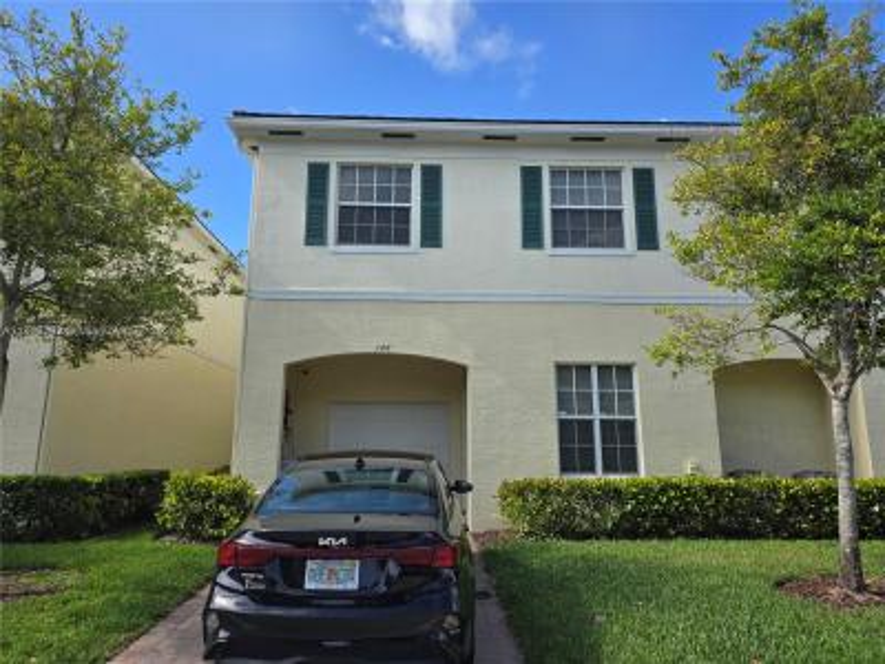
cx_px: 442
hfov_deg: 73.9
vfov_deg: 58.9
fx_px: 588
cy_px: 332
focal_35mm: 23
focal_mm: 6.3
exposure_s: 1/518
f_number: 1.7
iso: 12
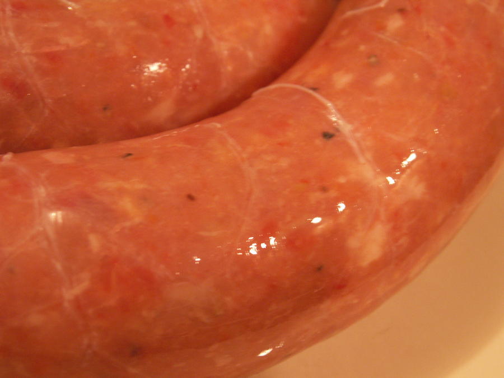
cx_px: 252
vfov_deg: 23.7
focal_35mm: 62
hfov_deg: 31.2
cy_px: 189
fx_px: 903
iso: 160
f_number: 3.2
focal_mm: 10.28
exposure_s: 1/10
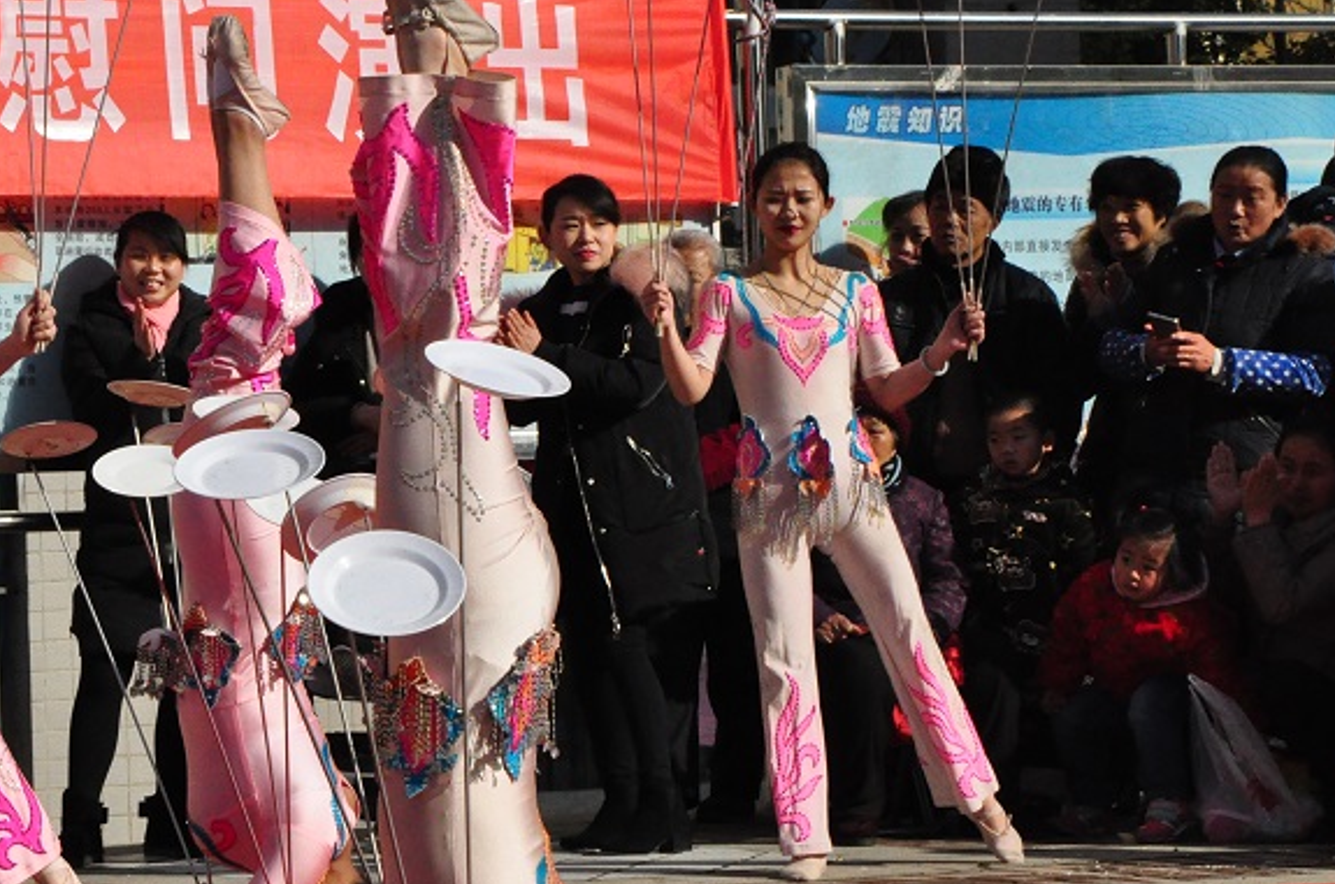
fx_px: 5737
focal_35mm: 155
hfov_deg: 13.2
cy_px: 477
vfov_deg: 8.8
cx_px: 374
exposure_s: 1/3200
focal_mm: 66
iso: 2500
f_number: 14
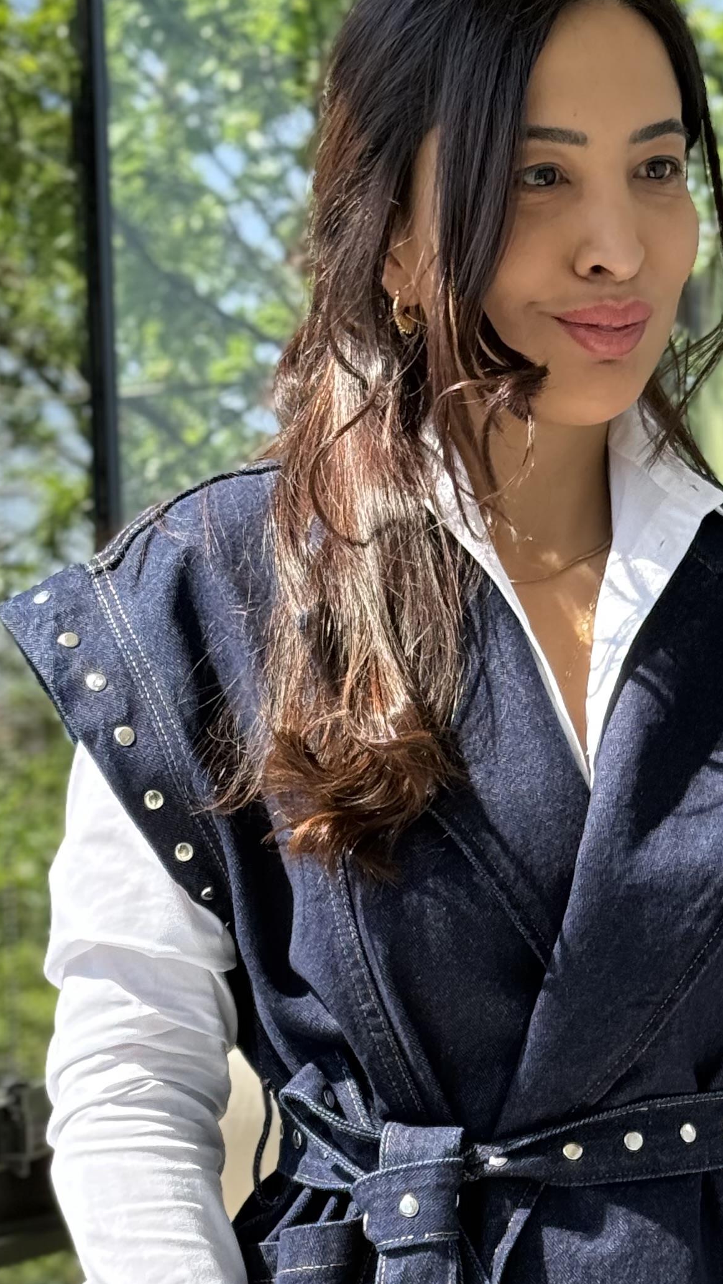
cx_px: 615
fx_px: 3476
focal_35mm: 102
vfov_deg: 20.7
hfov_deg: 11.8
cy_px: 1022
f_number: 1.78
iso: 100
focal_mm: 6.76
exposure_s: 1/493
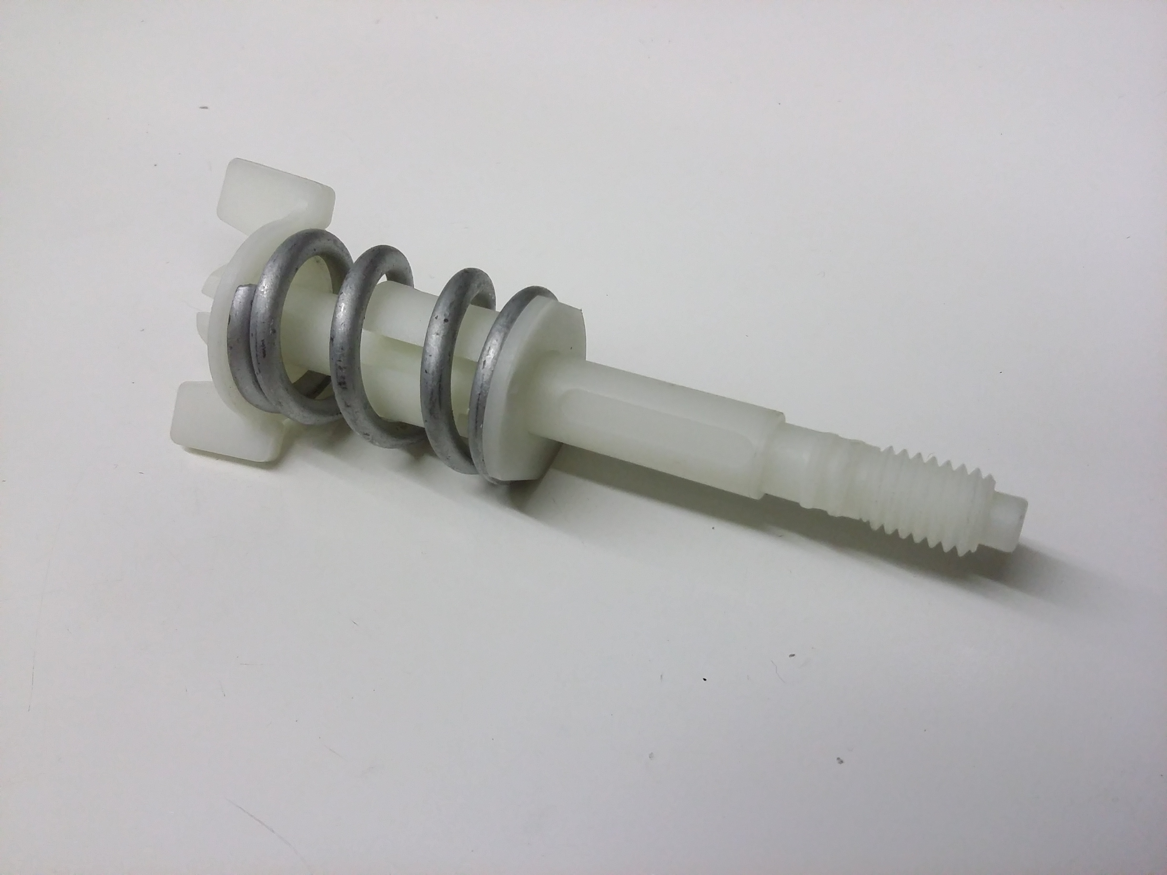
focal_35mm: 32
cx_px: 584
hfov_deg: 56.8
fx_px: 1079
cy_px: 438
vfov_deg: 44.2
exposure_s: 1/24
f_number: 2.4
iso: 160
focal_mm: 3.4
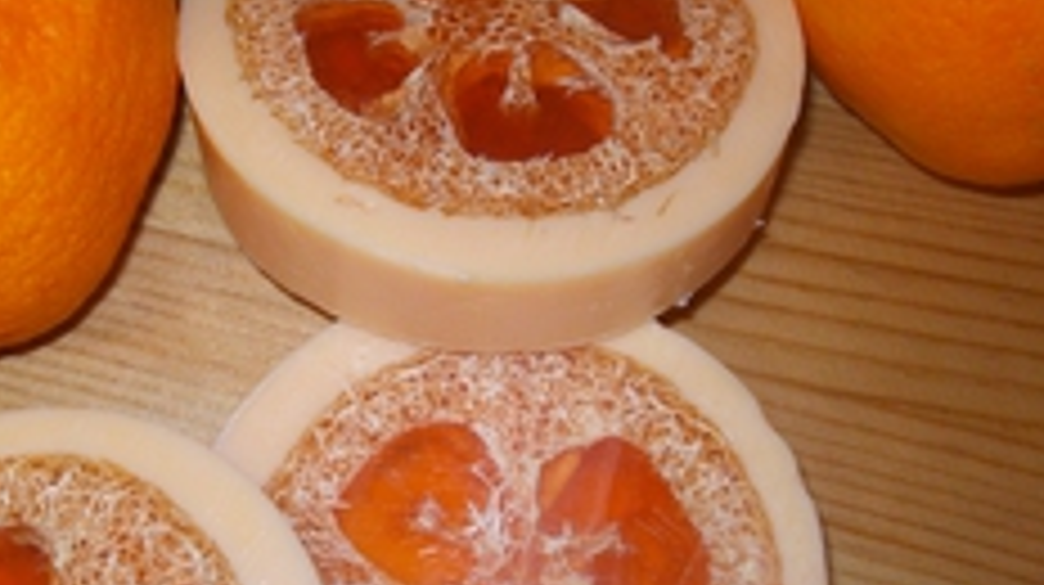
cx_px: 320
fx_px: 1991
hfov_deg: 29.1
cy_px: 387
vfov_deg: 16.7
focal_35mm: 72
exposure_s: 1/40
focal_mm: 5.7
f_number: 2.9
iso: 125
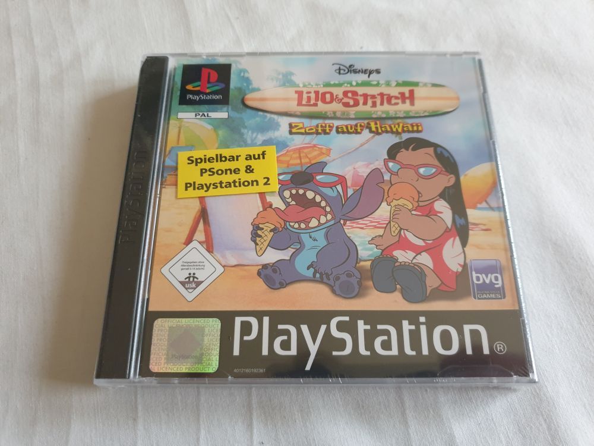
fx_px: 446
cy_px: 223
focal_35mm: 26
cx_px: 297
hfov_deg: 67.3
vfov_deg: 53.1
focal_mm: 4.3
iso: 250
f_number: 1.5
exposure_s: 1/20
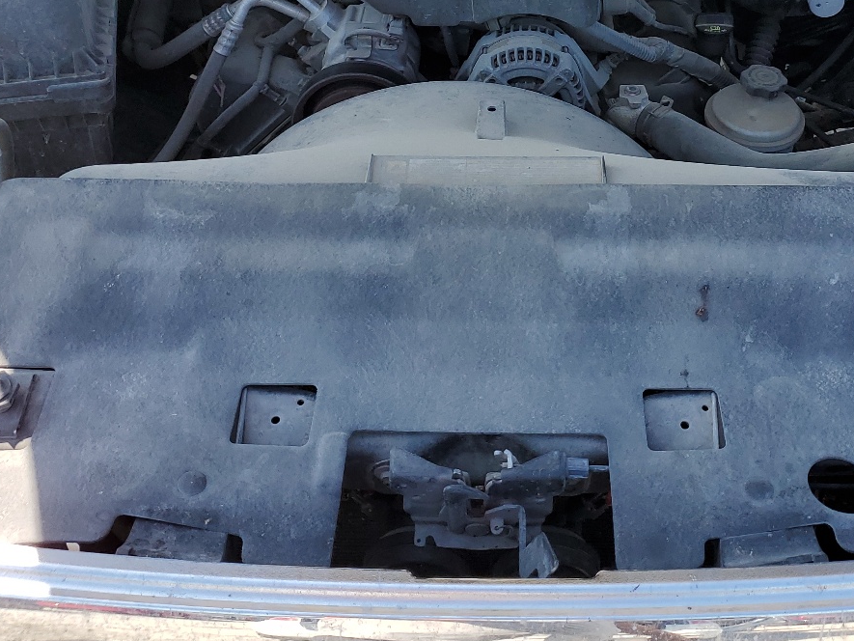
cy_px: 81
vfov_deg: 29.8
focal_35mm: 47
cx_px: 512
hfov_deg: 40.3
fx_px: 1160
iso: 50
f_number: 1.5
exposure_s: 1/833
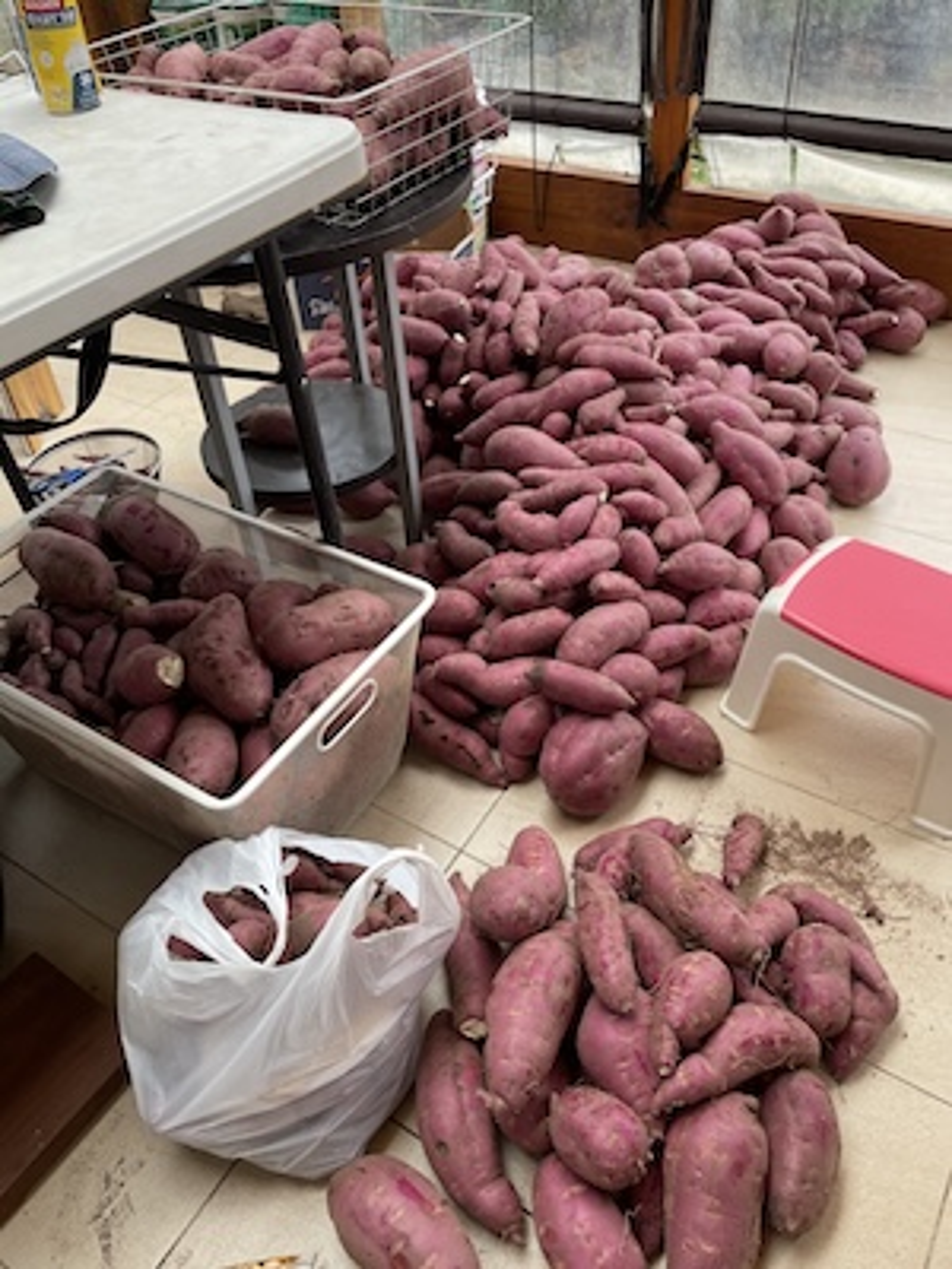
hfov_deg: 53.1
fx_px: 953
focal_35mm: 26
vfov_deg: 67.3
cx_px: 476
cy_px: 634
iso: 80
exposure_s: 1/121
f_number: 1.6
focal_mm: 4.2
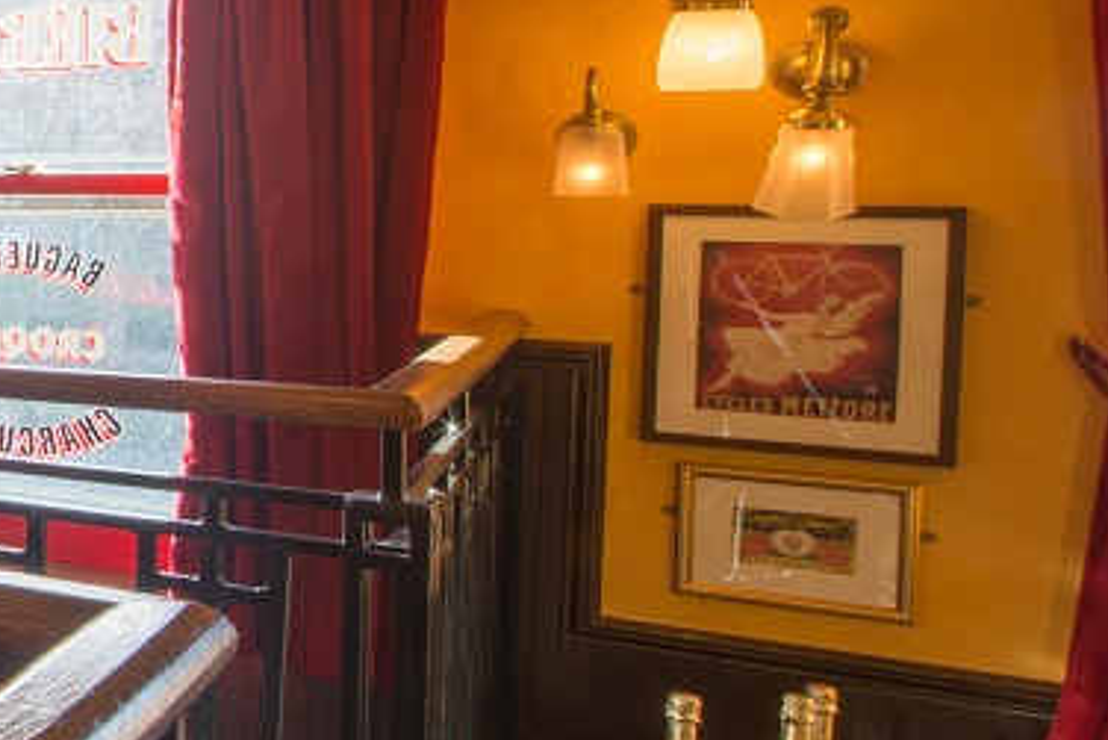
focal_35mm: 47
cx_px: -872
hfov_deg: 22.8
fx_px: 1447
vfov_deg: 28.5
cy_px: 237
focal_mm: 12
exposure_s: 1
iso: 100
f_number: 16
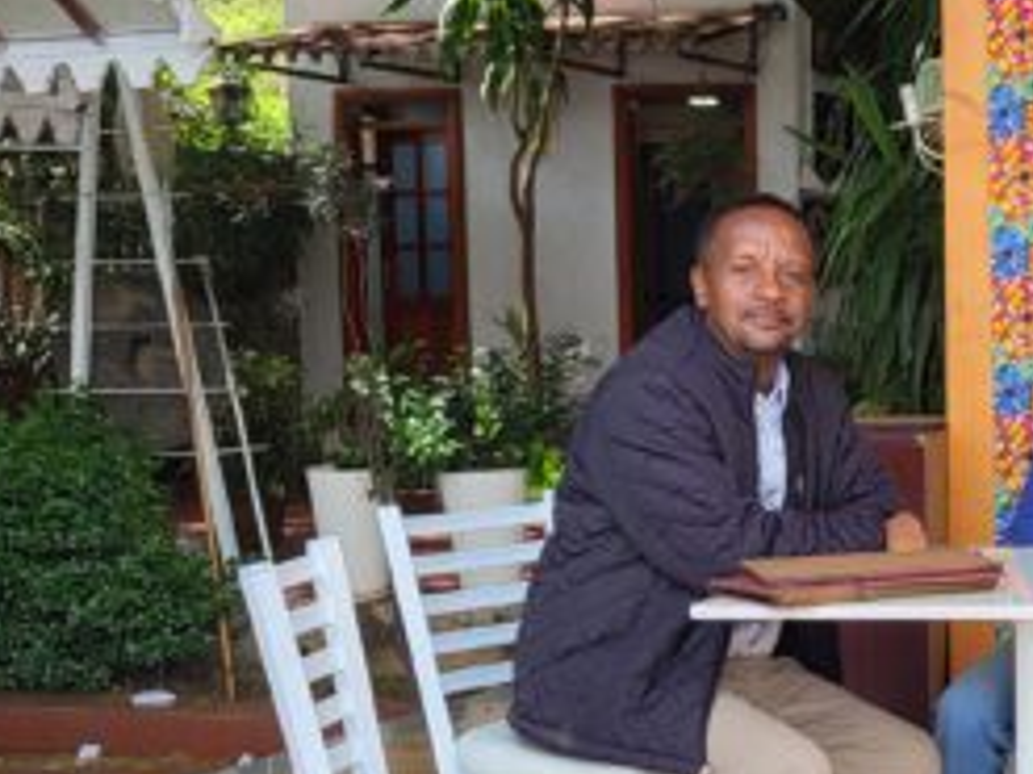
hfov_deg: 22.7
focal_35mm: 81
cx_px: 1146
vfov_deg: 18.1
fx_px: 2416
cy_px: 556
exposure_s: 1/330
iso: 40
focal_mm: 5.4
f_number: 1.8
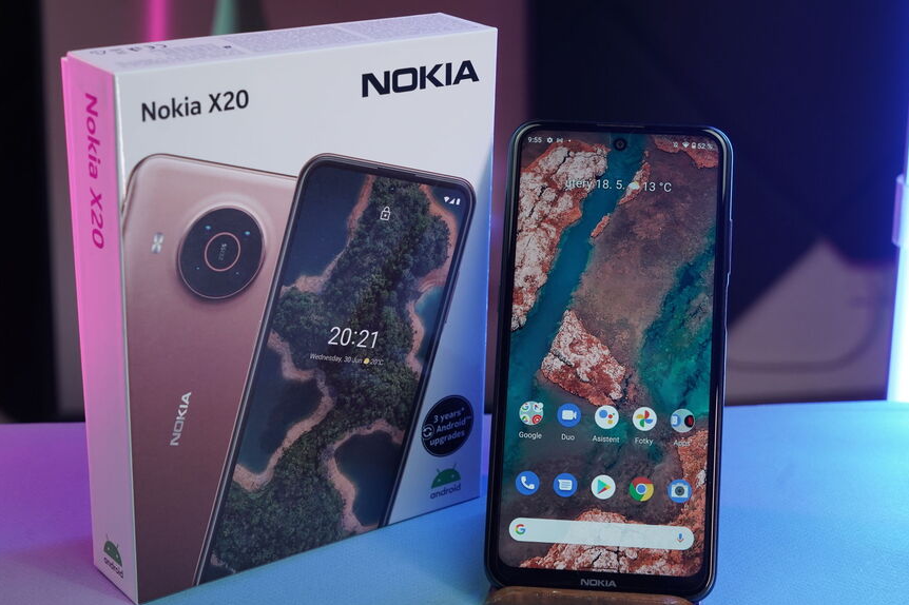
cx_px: 453
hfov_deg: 34.5
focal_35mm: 58
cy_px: 329
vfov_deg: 23.4
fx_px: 1464
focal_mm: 52
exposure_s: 1/200
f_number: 8
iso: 1000
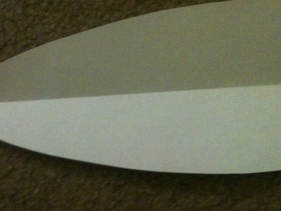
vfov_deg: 27.5
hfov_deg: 36.2
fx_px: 430
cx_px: 142
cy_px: 90
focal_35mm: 53
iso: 640
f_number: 2.8
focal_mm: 3.85
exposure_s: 1/13
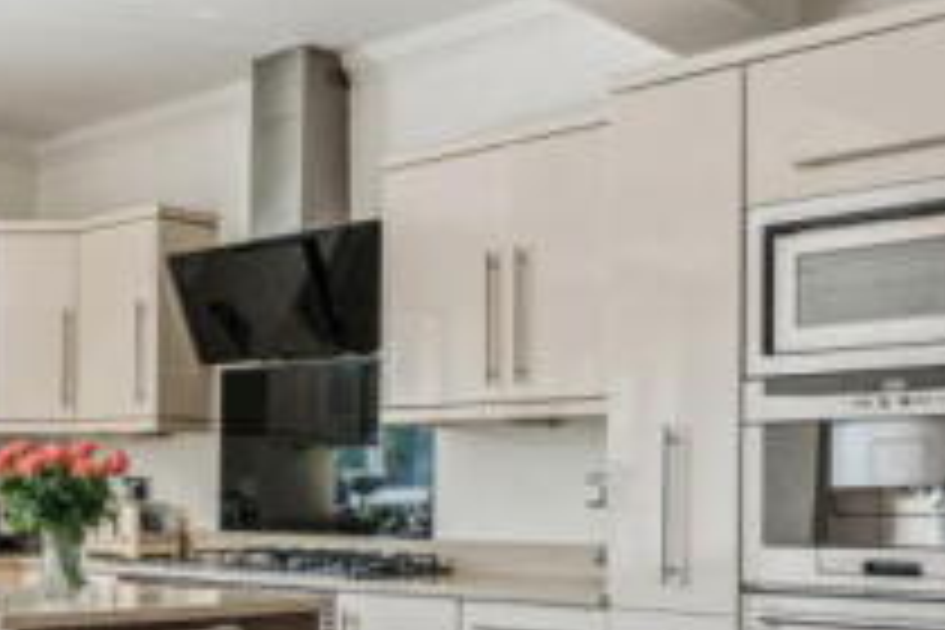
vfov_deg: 26.7
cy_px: 461
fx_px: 1312
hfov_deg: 35.3
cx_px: -29
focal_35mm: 50
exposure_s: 1/60
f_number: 7.1
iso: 400
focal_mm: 16
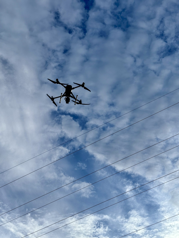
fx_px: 331
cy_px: 119
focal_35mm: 48
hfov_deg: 30.3
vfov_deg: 39.7
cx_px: 90
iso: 64
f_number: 1.78
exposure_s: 1/4587
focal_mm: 6.76
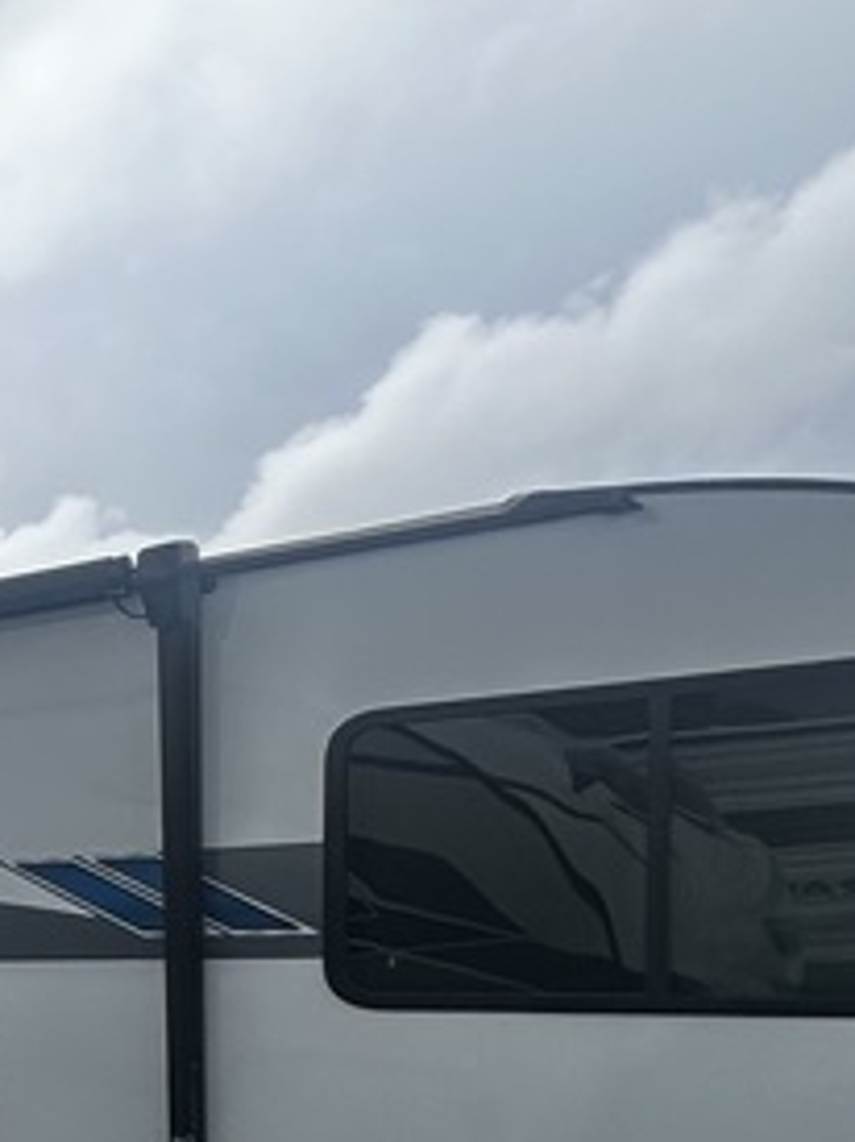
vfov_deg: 35.6
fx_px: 1681
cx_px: -1067
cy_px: 1001
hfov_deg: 16.4
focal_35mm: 51
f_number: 2.2
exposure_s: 1/801
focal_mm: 2.22
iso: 40
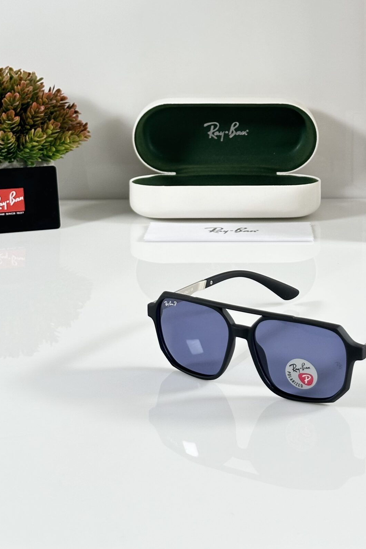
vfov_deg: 25.0
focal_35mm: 80
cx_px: 265
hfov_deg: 17.0
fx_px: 1220
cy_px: 112
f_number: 1.78
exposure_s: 1/95
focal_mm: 6.86
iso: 80
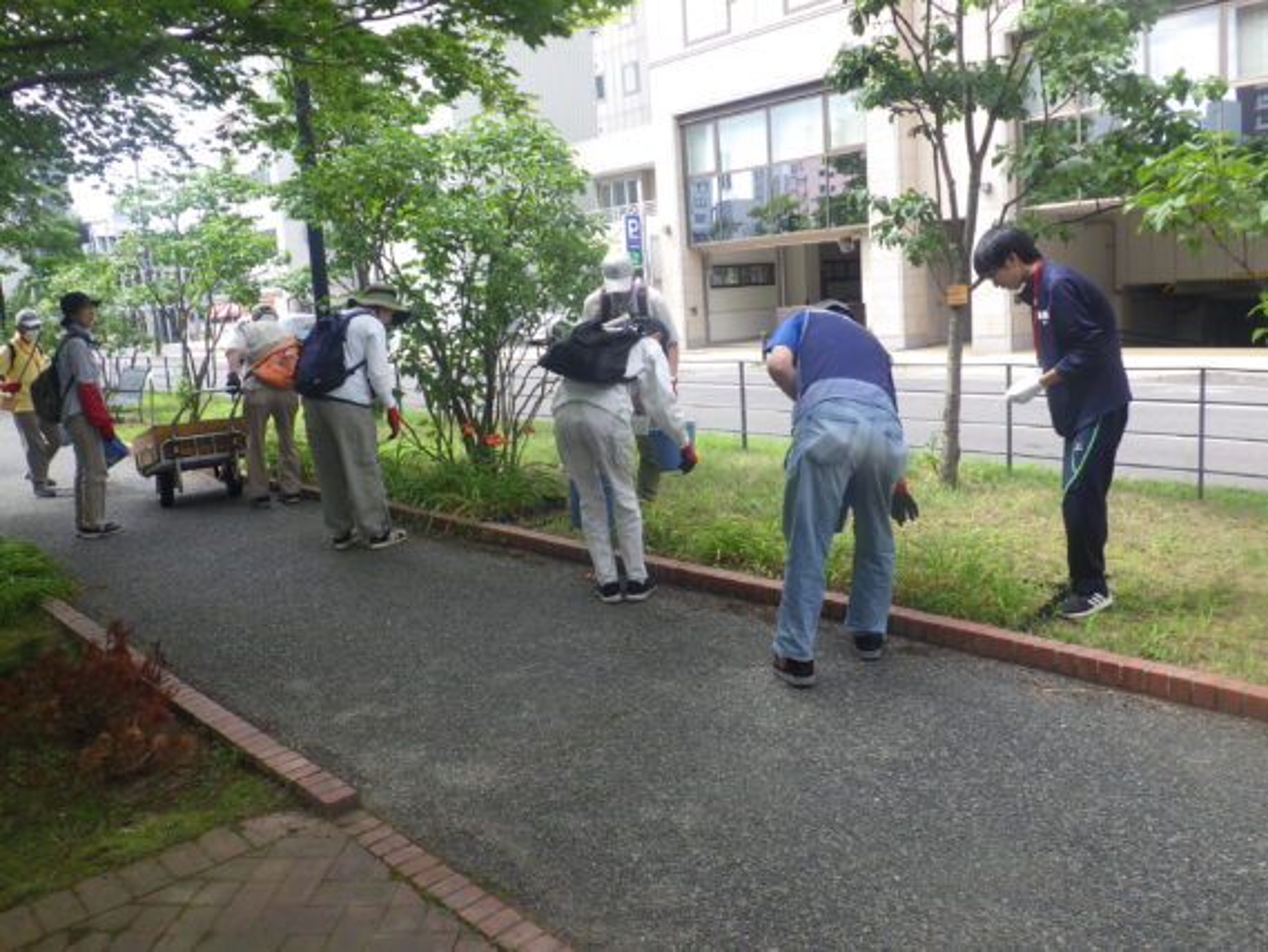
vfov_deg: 49.8
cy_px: 476
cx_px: 634
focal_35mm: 28
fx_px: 1026
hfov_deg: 63.4
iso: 125
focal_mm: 5
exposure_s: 1/200
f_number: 4.2
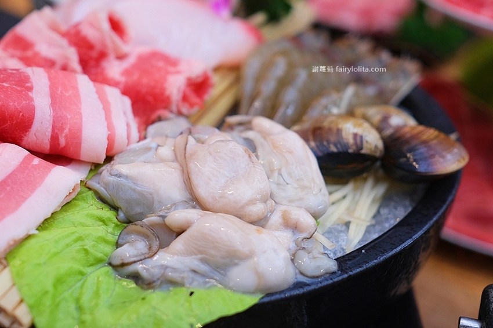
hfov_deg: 54.5
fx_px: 479
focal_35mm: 35
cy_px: 164
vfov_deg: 37.8
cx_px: 246
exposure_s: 1/125
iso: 1000
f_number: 2.8
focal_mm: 23
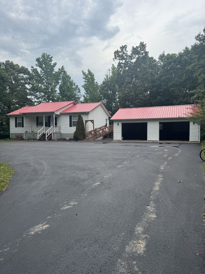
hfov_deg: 56.8
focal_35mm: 24
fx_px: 190
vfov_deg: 71.6
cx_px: 102
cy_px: 137
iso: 80
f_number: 1.78
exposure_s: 1/2331
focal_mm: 6.76
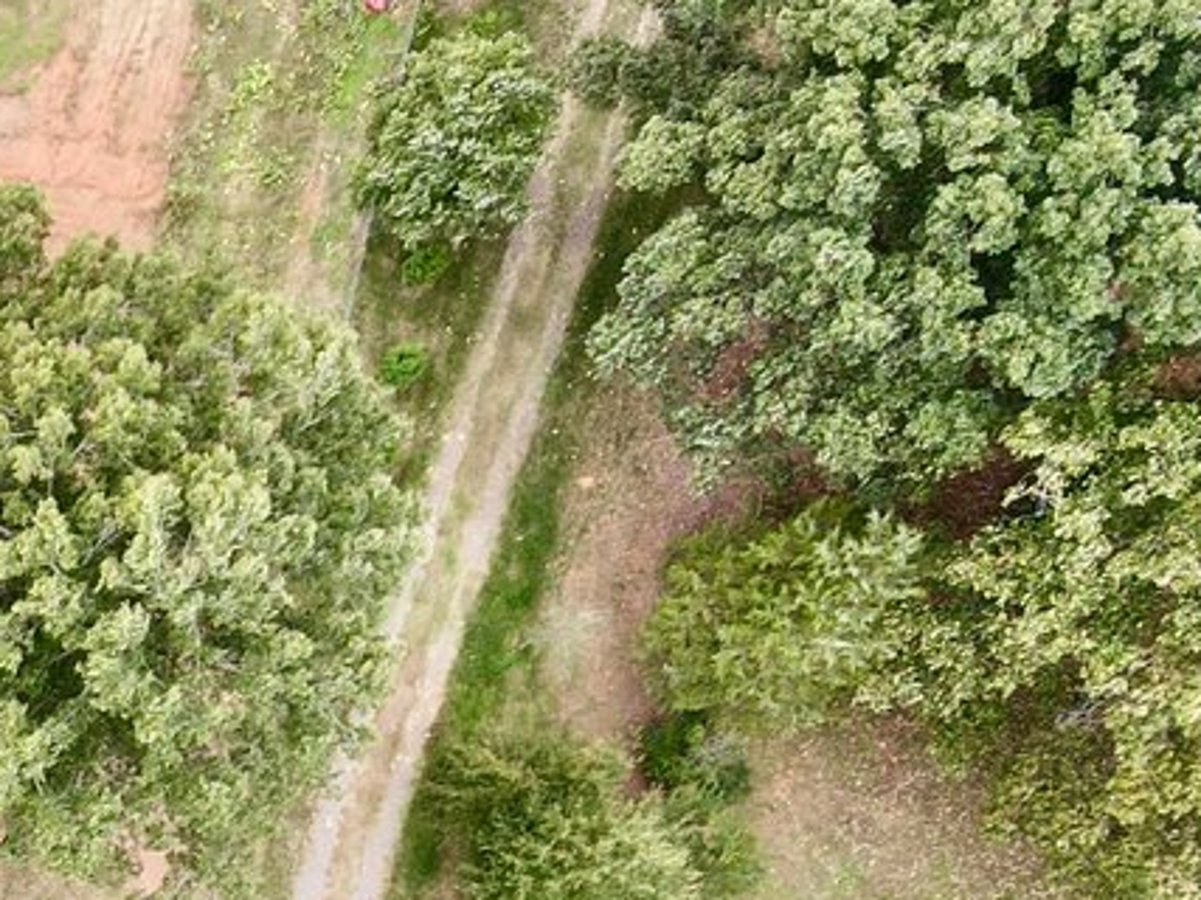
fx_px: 2948
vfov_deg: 15.9
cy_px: 1363
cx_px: -679
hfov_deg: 19.6
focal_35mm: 85
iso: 100
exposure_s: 1/90
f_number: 2.8
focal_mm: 4.5
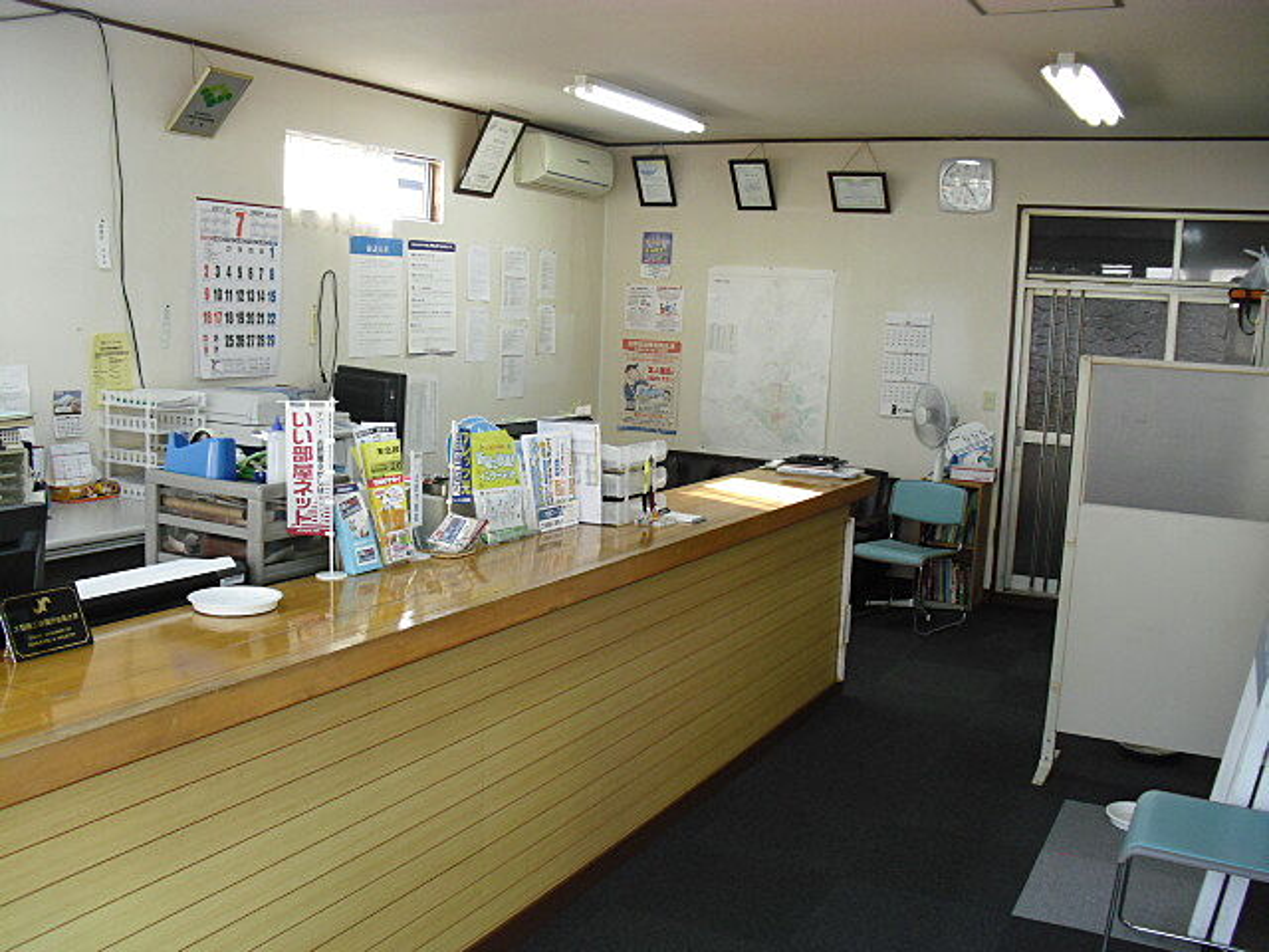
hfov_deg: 51.4
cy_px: 476
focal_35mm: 36
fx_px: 1320
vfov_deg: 39.7
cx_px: 634
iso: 200
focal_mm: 6.3
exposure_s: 1/80
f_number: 3.1
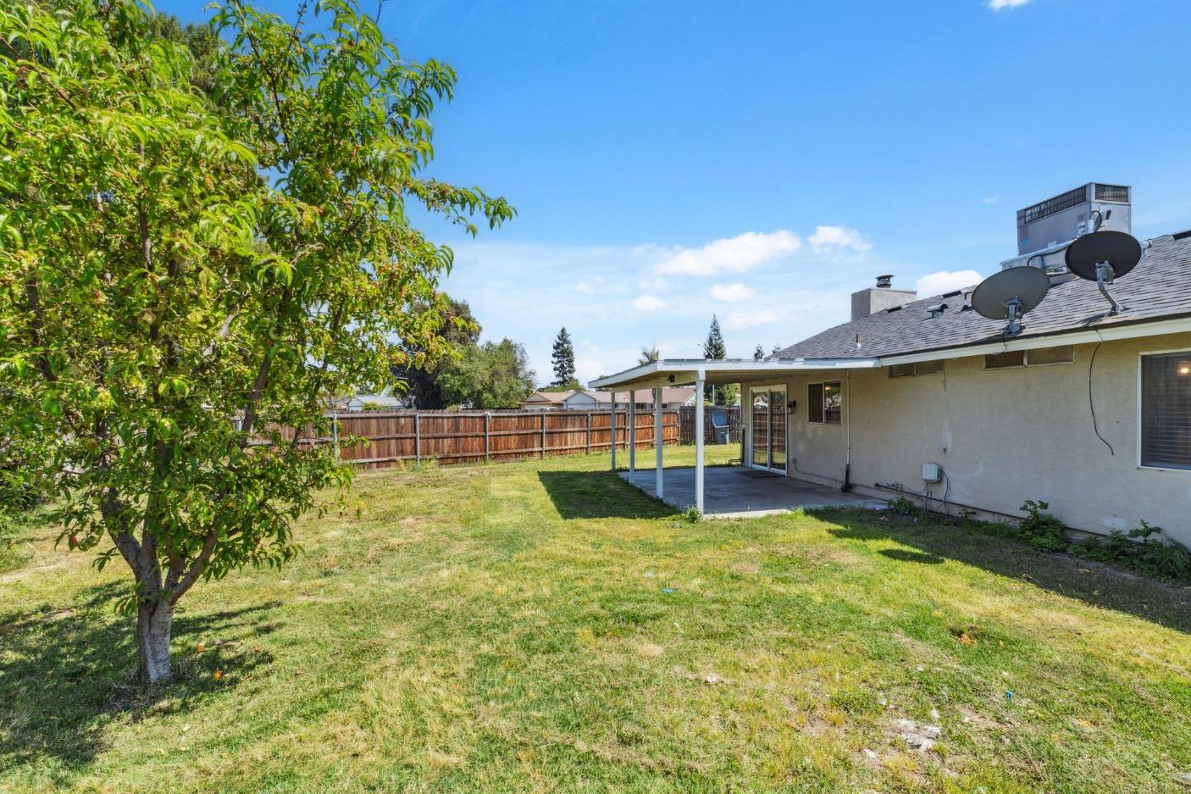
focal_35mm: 16
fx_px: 529
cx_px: 634
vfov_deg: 73.7
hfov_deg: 96.6
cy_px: 406
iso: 100
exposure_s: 1/250
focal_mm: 10
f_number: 8
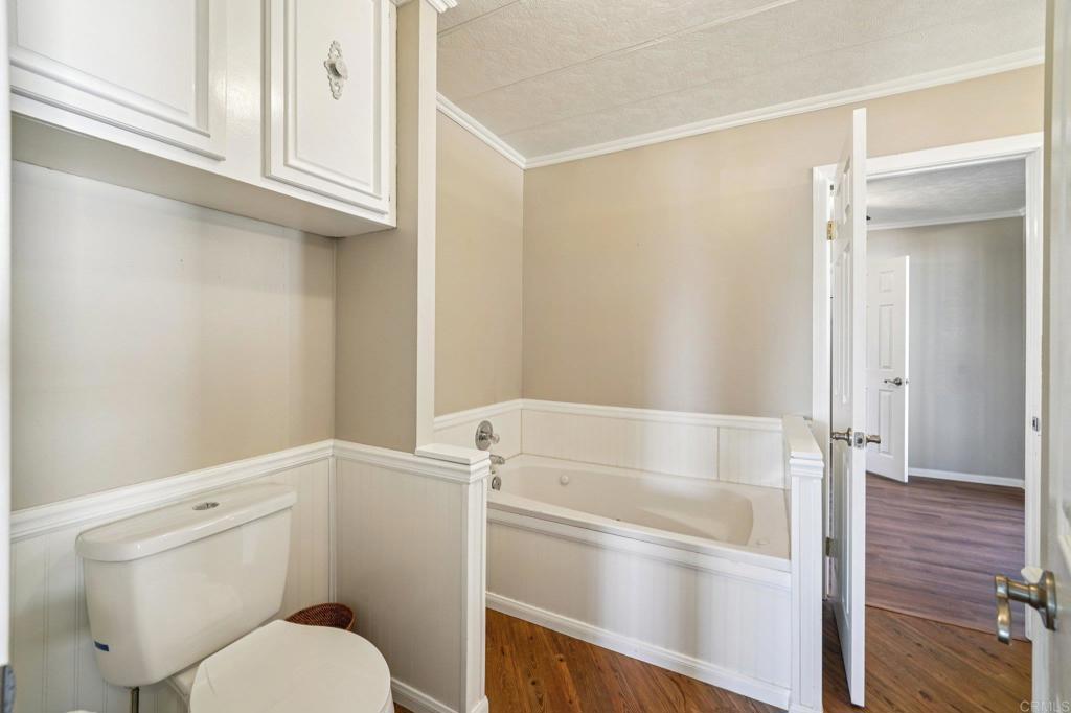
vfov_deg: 81.2
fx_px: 416
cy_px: 356
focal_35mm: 14
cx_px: 536
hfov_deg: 104.3
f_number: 9
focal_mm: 14
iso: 400
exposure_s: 1/6
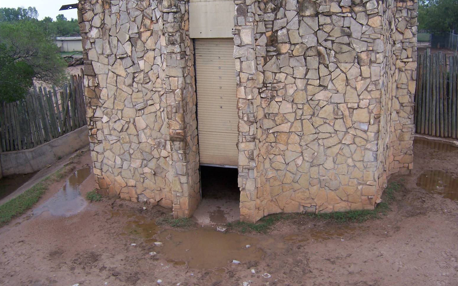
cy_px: 119
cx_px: 227
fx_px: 449
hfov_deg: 54.0
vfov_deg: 35.3
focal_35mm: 36
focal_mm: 5.5
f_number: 3.4
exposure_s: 1/180
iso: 80
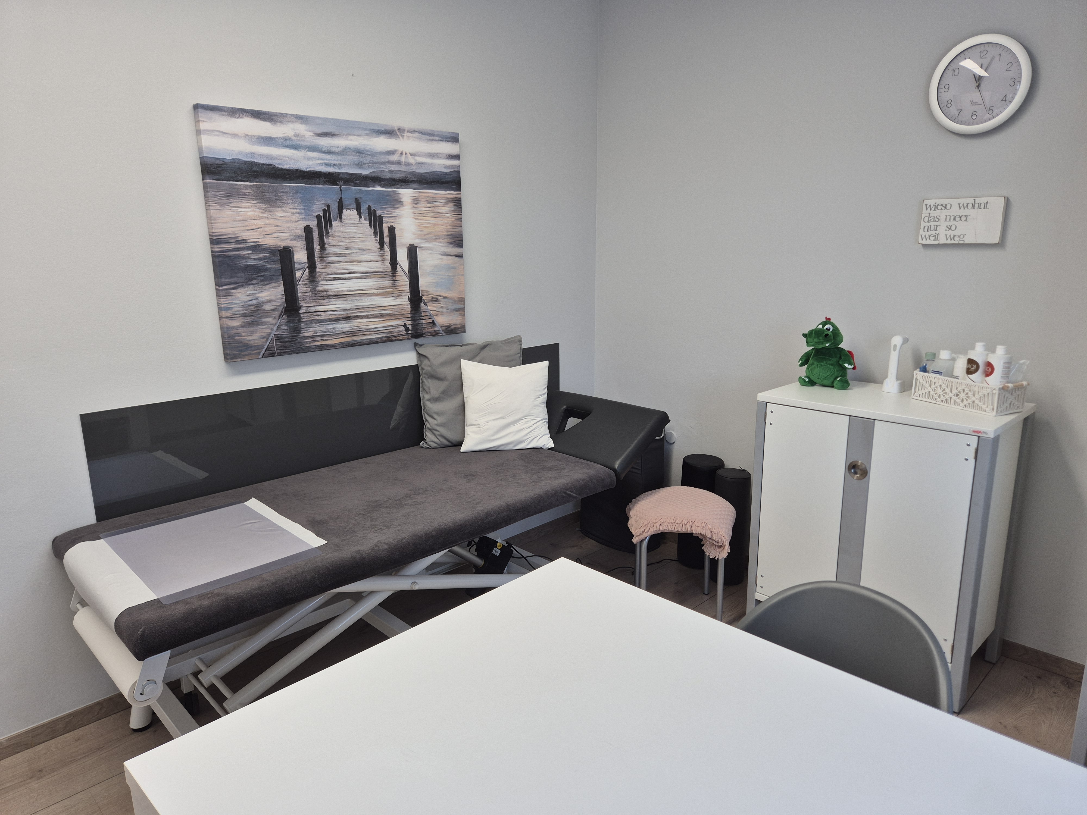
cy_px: 408
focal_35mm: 23
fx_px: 722
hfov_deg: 73.9
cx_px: 544
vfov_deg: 58.9
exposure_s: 1/100
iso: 40
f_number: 1.8
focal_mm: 5.4
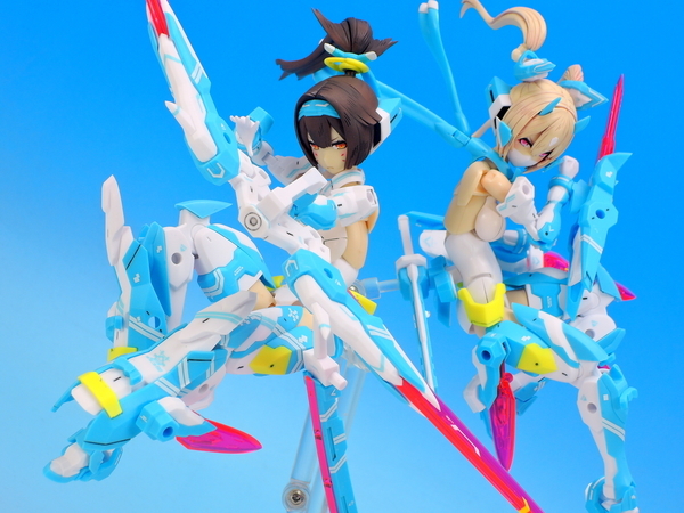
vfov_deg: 14.1
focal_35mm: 105
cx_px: 342
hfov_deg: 18.7
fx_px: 2075
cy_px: 256
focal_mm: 22.4
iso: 80
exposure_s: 1/1.3
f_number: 7.3
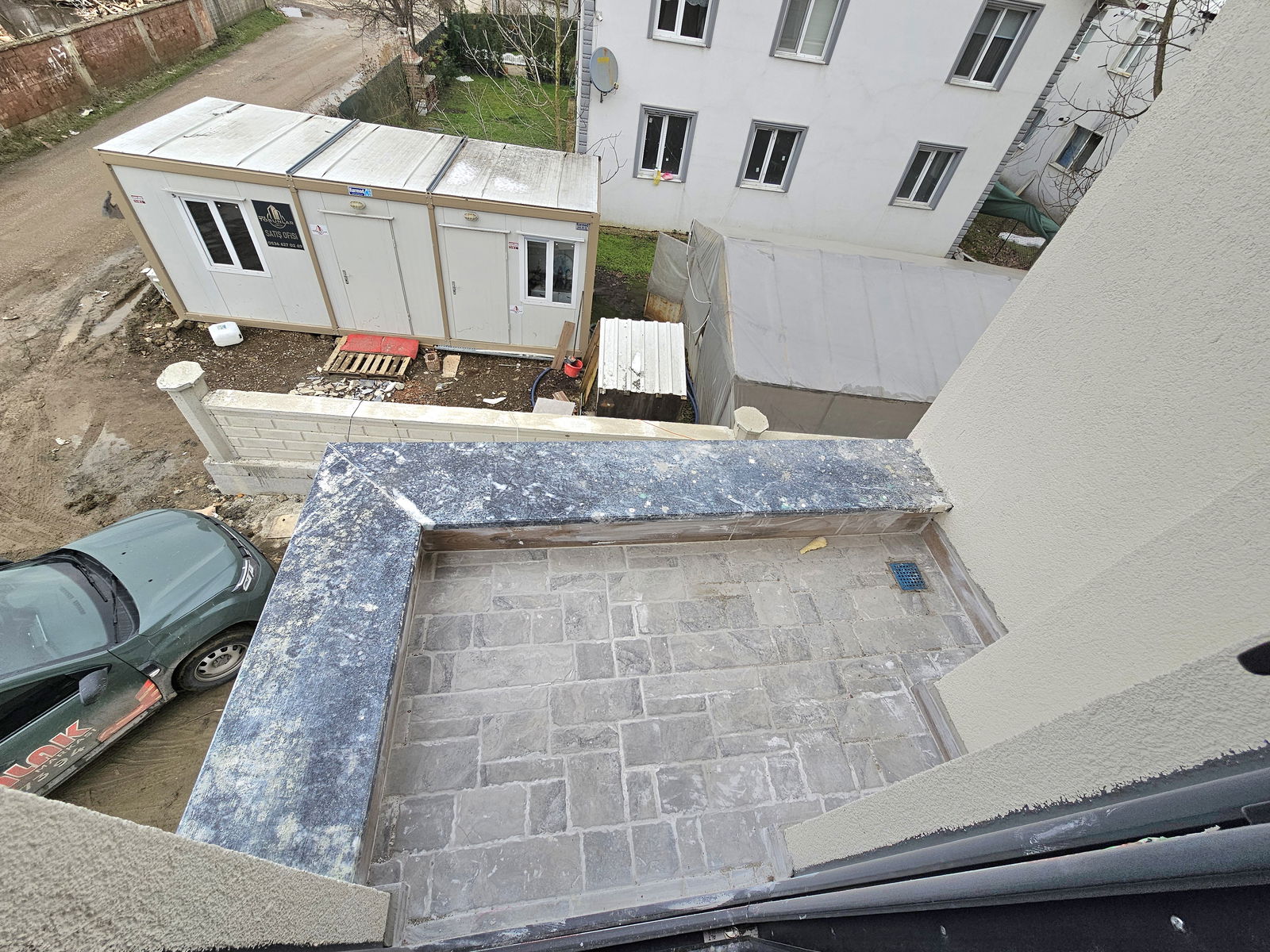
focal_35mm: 13
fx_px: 477
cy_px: 476
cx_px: 635
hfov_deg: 106.2
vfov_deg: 89.9
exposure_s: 1/417
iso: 50
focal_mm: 2.2
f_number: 2.2
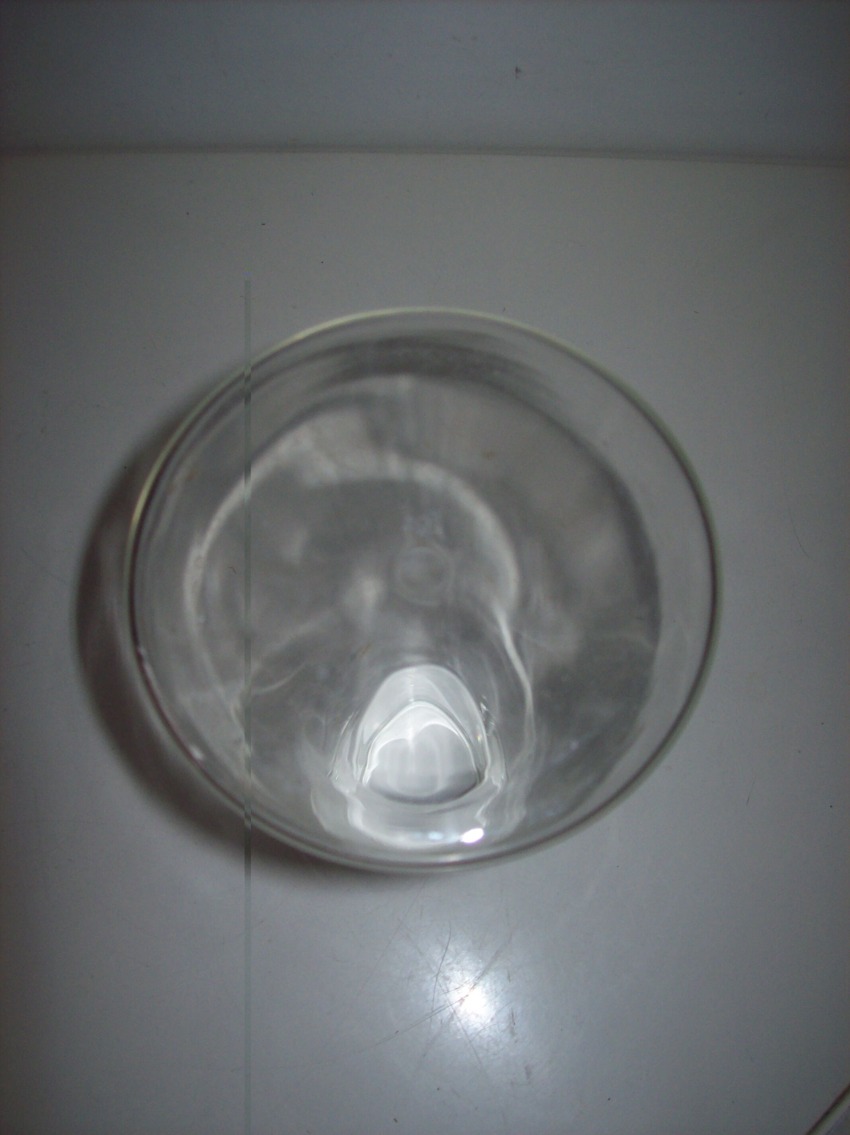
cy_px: 568
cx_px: 425
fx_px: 1179
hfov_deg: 39.6
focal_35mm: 36
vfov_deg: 51.4
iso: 80
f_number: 2.7
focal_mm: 6
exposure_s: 1/64
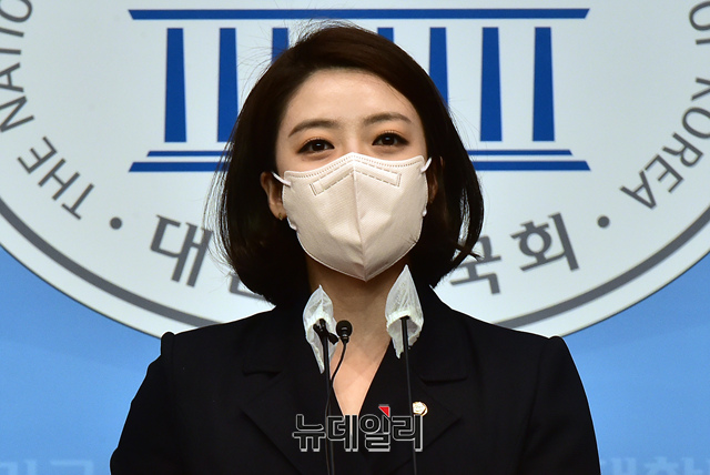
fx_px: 6514
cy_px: 238
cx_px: 355
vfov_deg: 4.2
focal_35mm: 330
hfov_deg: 6.2
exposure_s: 1/250
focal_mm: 330
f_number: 13
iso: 2500
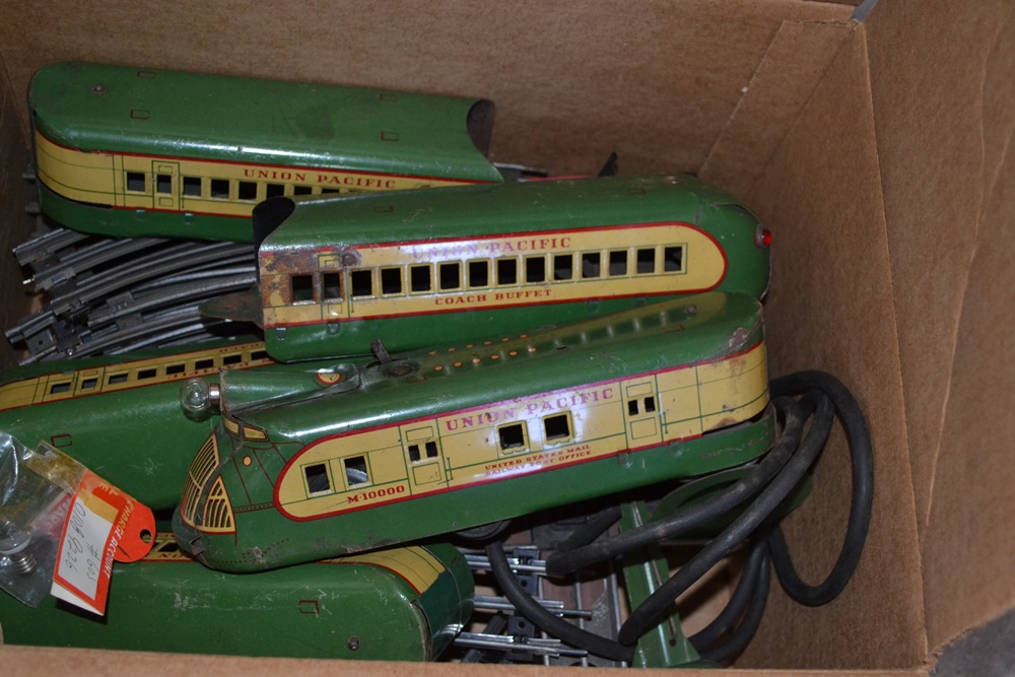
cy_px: 338
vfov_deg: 28.1
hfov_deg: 41.1
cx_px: 508
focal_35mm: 48
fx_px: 1353
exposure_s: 1/60
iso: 1400
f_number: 4.8
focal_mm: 32
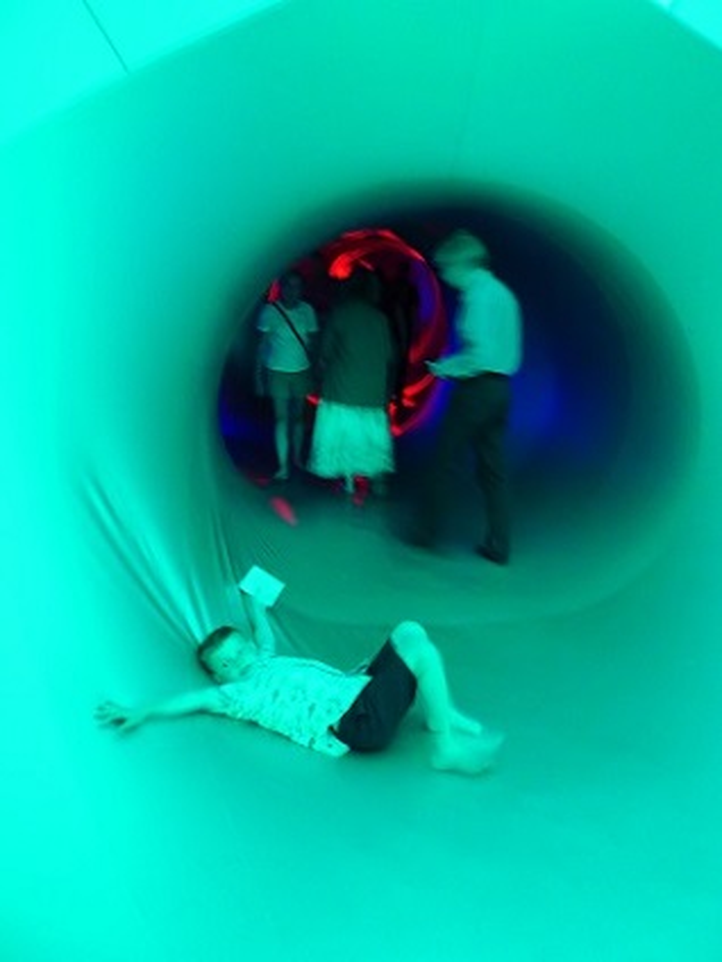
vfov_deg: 71.6
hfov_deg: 56.8
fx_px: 667
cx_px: 361
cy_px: 481
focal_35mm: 24
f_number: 3.3
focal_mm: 4.3
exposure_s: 1/5
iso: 400
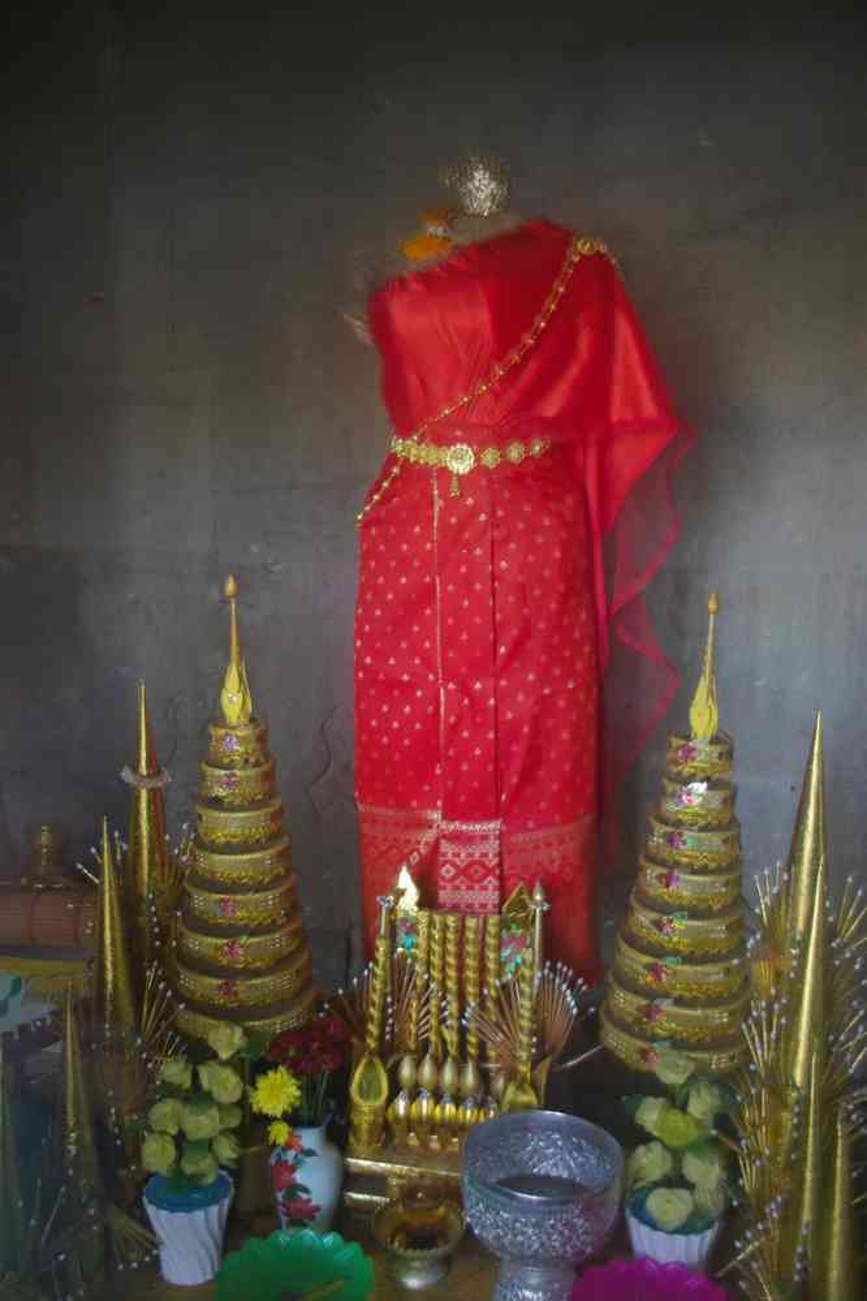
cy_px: 650
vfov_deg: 61.9
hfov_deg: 43.6
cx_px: 434
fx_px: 1084
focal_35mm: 30
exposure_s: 1/25
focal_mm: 20
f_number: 4
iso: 3200
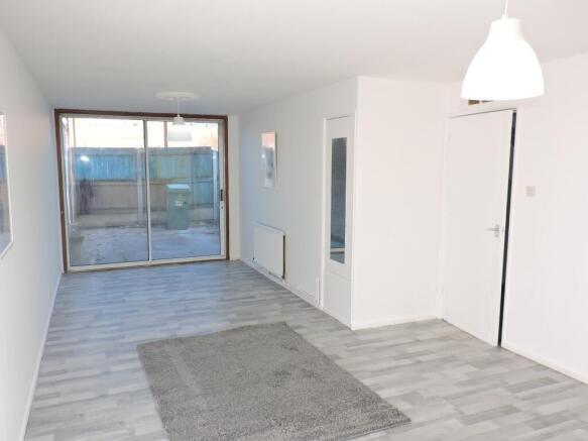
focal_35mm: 28
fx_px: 476
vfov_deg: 49.7
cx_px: 294
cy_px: 220
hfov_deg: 63.5
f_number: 3.1
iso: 100
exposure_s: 1/160
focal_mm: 5
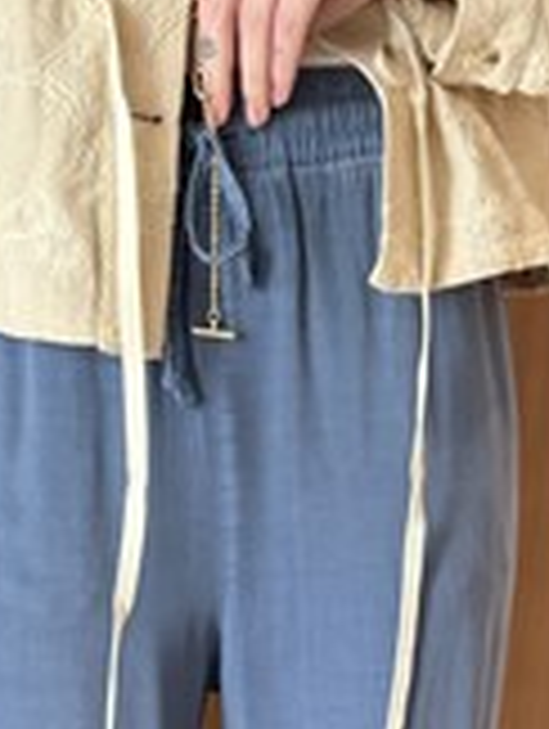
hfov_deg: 18.7
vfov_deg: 22.8
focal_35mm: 79
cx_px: 184
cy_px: 857
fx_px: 1666
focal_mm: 6.76
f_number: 1.78
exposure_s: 1/50
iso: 400
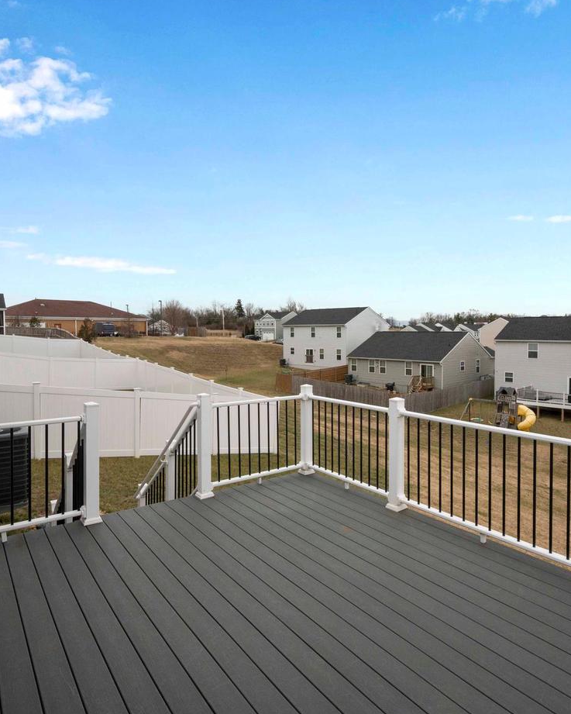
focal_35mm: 22
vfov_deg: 75.0
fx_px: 465
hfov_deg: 62.8
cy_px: 349
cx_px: 332
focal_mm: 15
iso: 1000
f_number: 11
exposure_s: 1/500
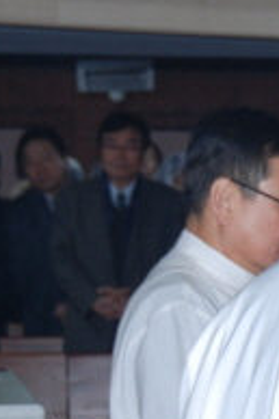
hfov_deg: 6.3
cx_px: 714
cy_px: 419
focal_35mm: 206
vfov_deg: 9.9
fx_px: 2399
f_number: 5.6
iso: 200
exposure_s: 1/60
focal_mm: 38
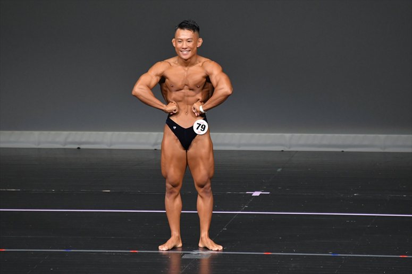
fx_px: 5148
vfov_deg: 3.1
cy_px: 137
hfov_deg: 4.6
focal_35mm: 450
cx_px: 206
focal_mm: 300
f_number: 5.6
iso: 4000
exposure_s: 1/400
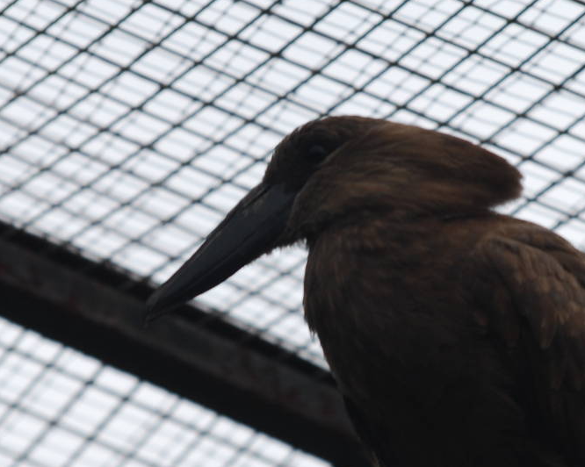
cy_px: 268
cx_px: 336
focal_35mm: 576
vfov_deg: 2.7
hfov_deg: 3.4
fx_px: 9967
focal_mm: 170
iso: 180
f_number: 8
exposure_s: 1/125
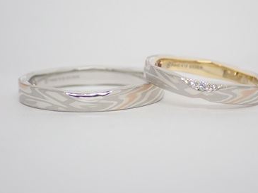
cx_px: 143
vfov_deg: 15.5
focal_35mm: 95
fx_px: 707
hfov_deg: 20.7
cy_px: 79
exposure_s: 1/160
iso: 200
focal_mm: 13.65
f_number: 4.1
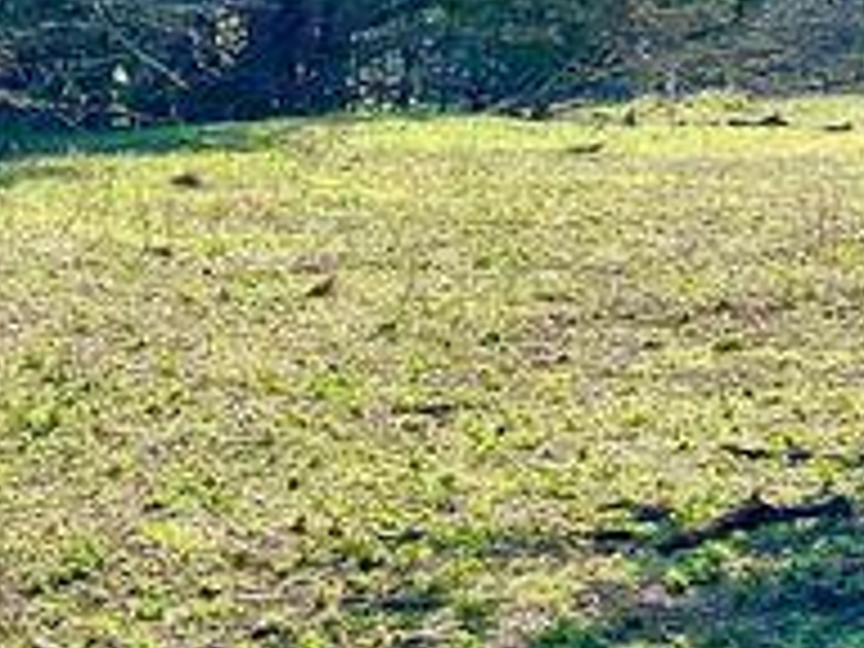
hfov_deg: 9.3
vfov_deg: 6.9
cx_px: 601
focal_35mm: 213
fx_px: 5316
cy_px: -9
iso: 100
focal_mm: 6.86
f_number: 1.78
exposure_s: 1/3597
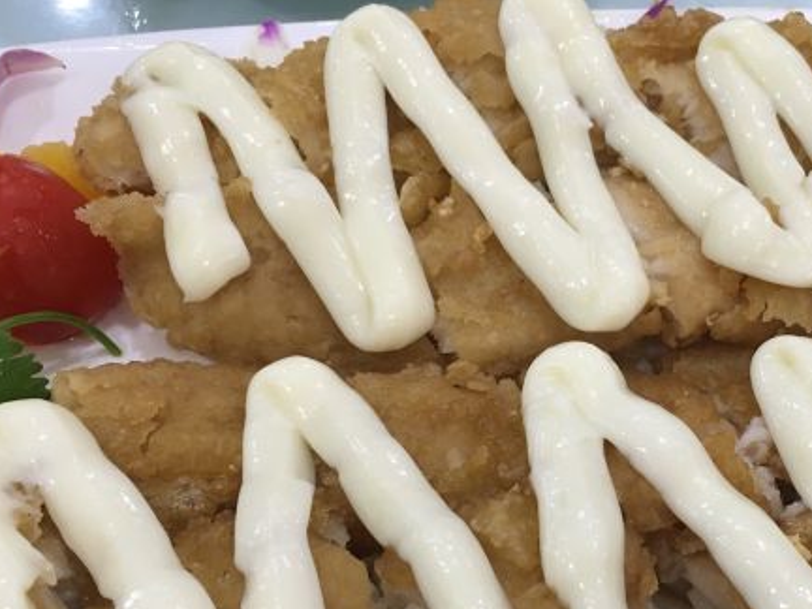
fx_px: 1102
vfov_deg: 30.7
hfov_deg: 39.6
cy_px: 399
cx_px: 581
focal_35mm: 47
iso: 100
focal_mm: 4.15
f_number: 2.2
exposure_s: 1/33
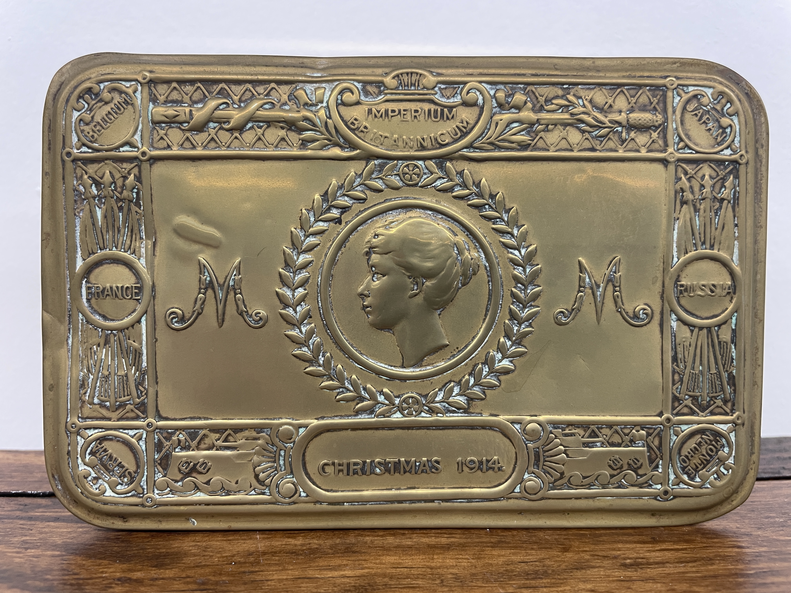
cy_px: 296
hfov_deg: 67.3
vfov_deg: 53.1
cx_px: 396
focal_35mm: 26
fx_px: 594
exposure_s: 1/50
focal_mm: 4.2
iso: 80
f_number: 1.6
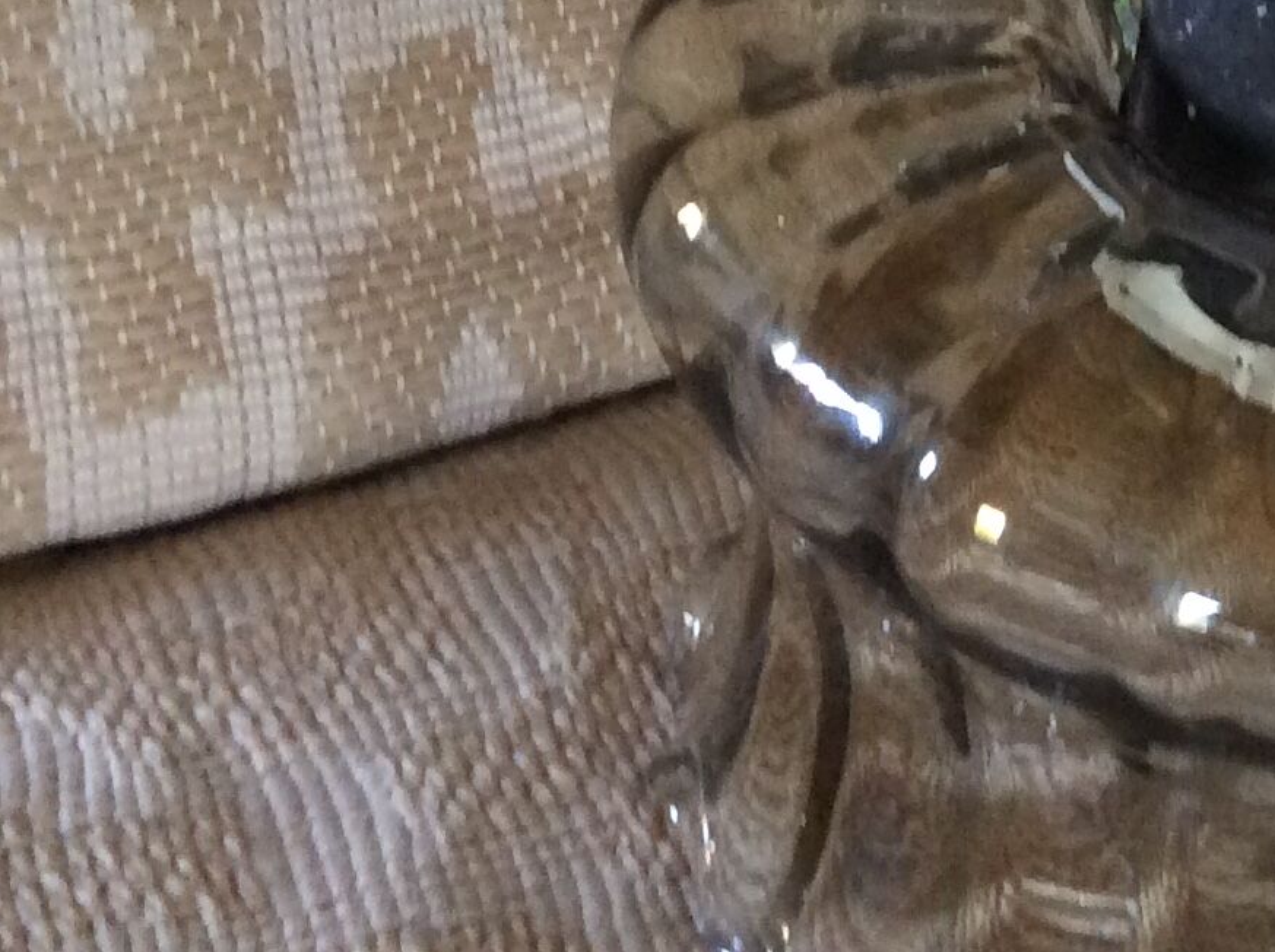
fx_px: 3494
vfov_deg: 15.2
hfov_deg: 20.4
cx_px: 1027
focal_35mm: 95
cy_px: -16
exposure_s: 1/25
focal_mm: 3.3
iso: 160
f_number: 2.4
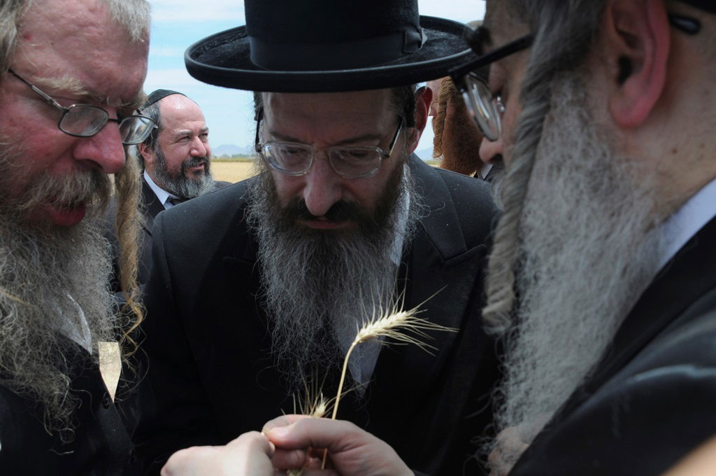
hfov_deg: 46.5
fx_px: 834
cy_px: 238
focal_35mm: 42
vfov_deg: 31.8
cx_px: 358
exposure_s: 1/320
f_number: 9
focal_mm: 28
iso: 250
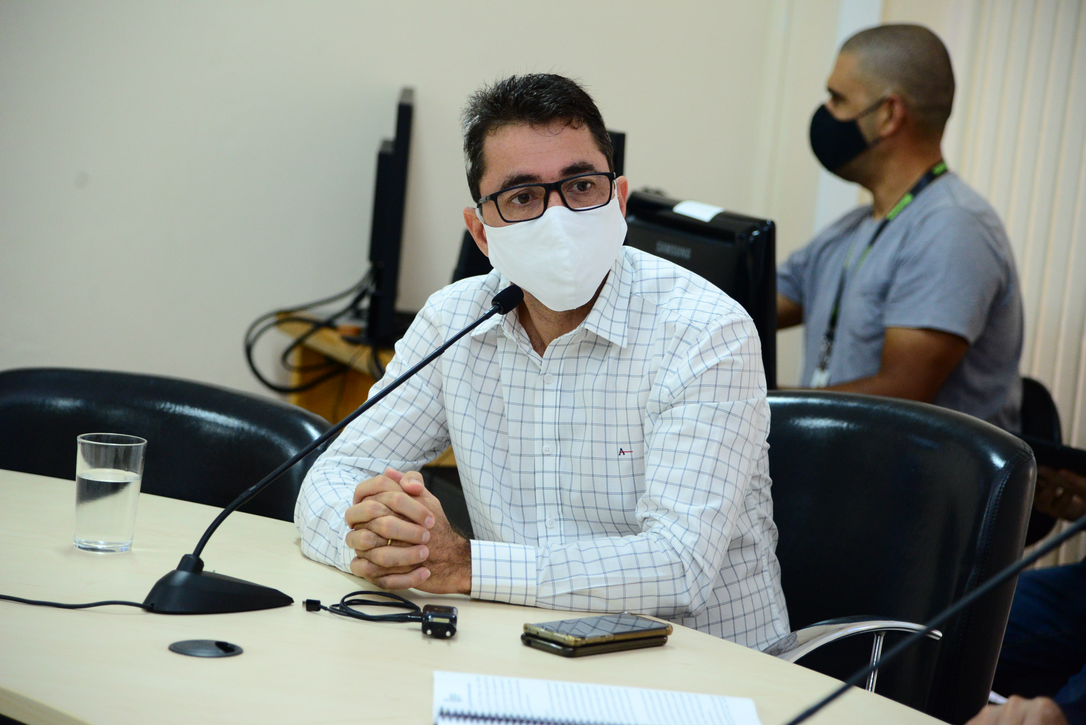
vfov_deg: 13.1
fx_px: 3169
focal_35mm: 105
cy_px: 362
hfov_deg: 19.4
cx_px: 543
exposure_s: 1/160
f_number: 4
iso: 2500
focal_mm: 105
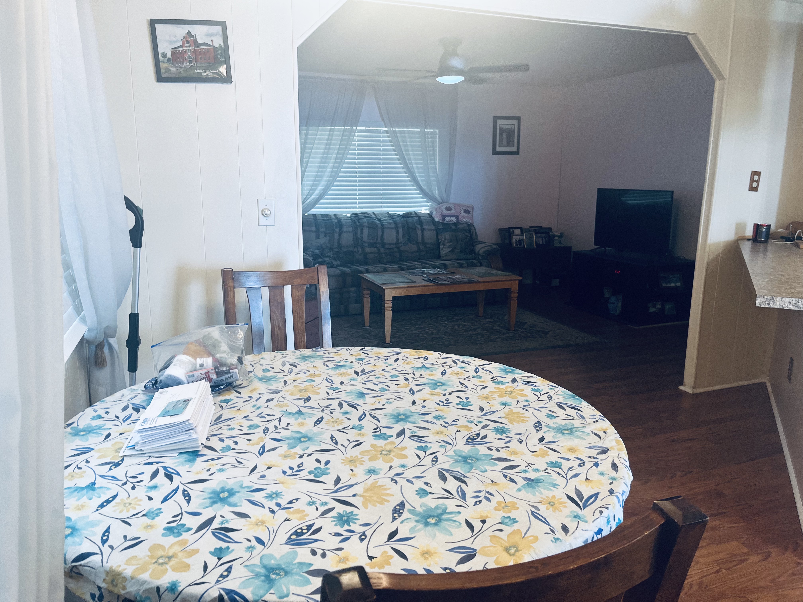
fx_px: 603
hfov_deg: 67.3
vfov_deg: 53.1
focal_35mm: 26
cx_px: 402
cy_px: 301
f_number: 1.6
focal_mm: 5.1
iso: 100
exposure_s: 1/120
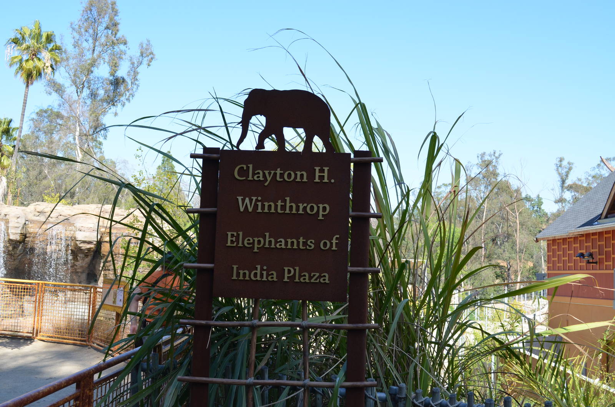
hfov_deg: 53.2
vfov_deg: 36.7
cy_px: 204
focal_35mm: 36
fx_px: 614
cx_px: 308
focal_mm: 24
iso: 200
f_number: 7.1
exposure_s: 1/200
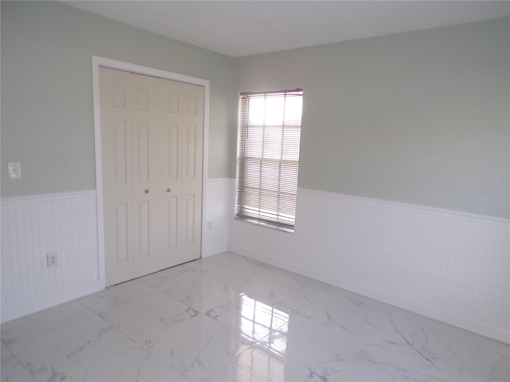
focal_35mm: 24
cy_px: 191
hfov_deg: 71.6
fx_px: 354
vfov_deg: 56.8
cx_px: 255
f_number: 3
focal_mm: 4.3
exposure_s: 1/56
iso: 100
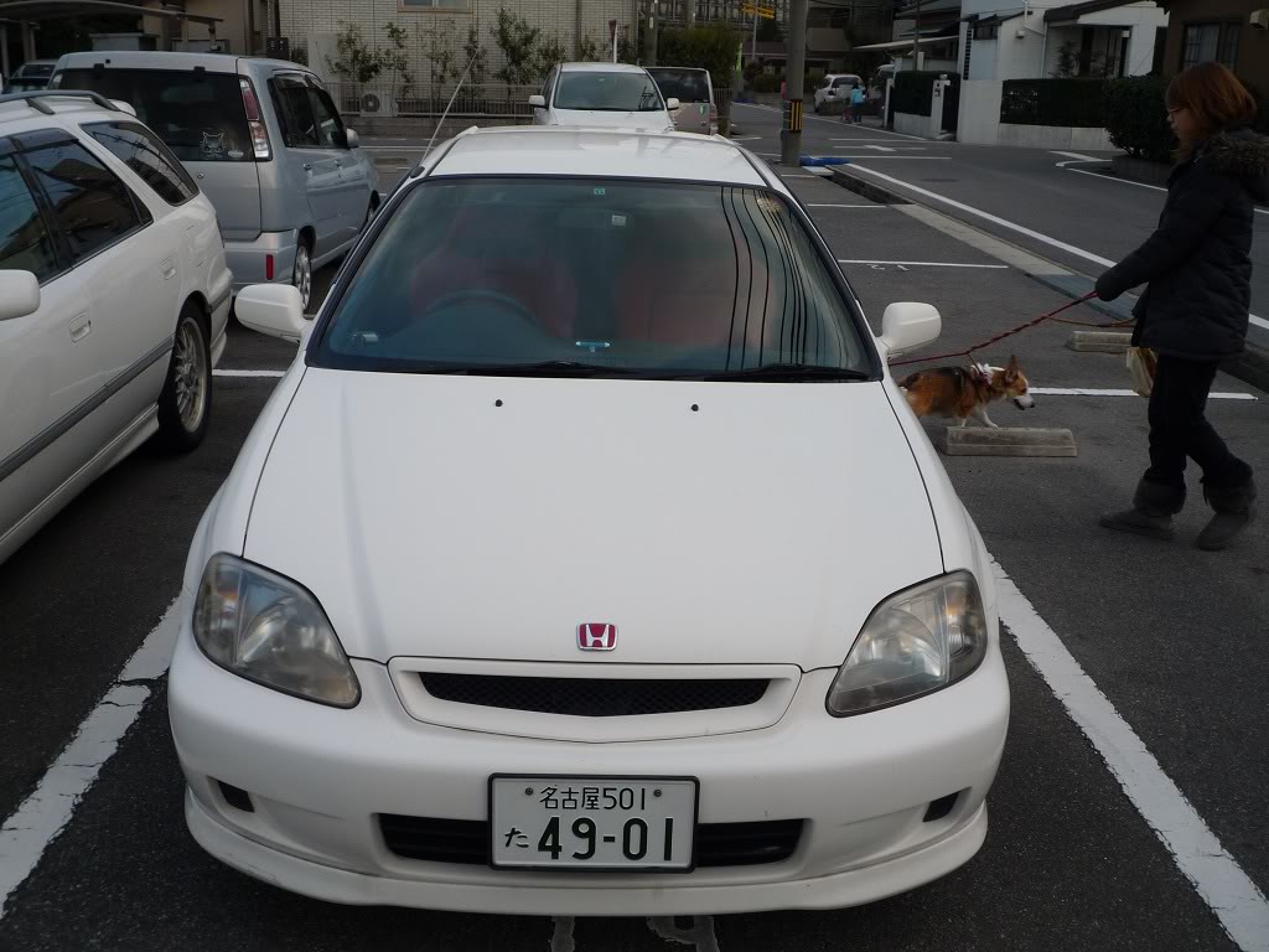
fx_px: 1320
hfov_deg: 51.4
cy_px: 476
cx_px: 634
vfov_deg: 39.7
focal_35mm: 36
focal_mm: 6.3
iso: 100
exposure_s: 1/160
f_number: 3.8
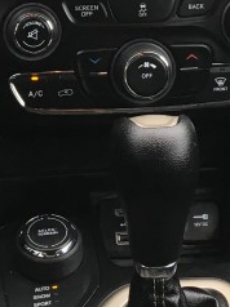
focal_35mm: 125
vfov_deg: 15.1
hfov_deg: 11.8
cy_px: -80
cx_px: 110
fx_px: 1109
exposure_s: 1/30
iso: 50
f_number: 2.2
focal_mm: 4.15
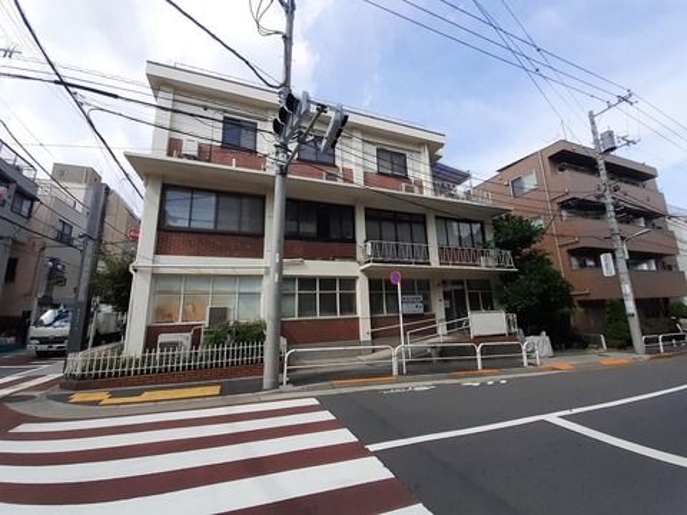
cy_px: 258
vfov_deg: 89.9
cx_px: 344
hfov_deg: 106.2
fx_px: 258
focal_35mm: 13
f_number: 2.2
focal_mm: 1.13
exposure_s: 1/1131
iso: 100
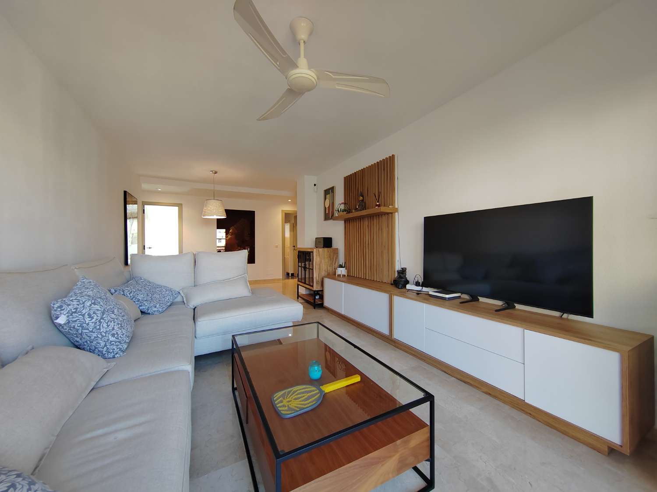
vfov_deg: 89.9
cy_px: 246
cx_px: 328
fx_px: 247
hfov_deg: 106.2
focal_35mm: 13
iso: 400
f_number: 2.2
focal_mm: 2.16
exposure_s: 1/50
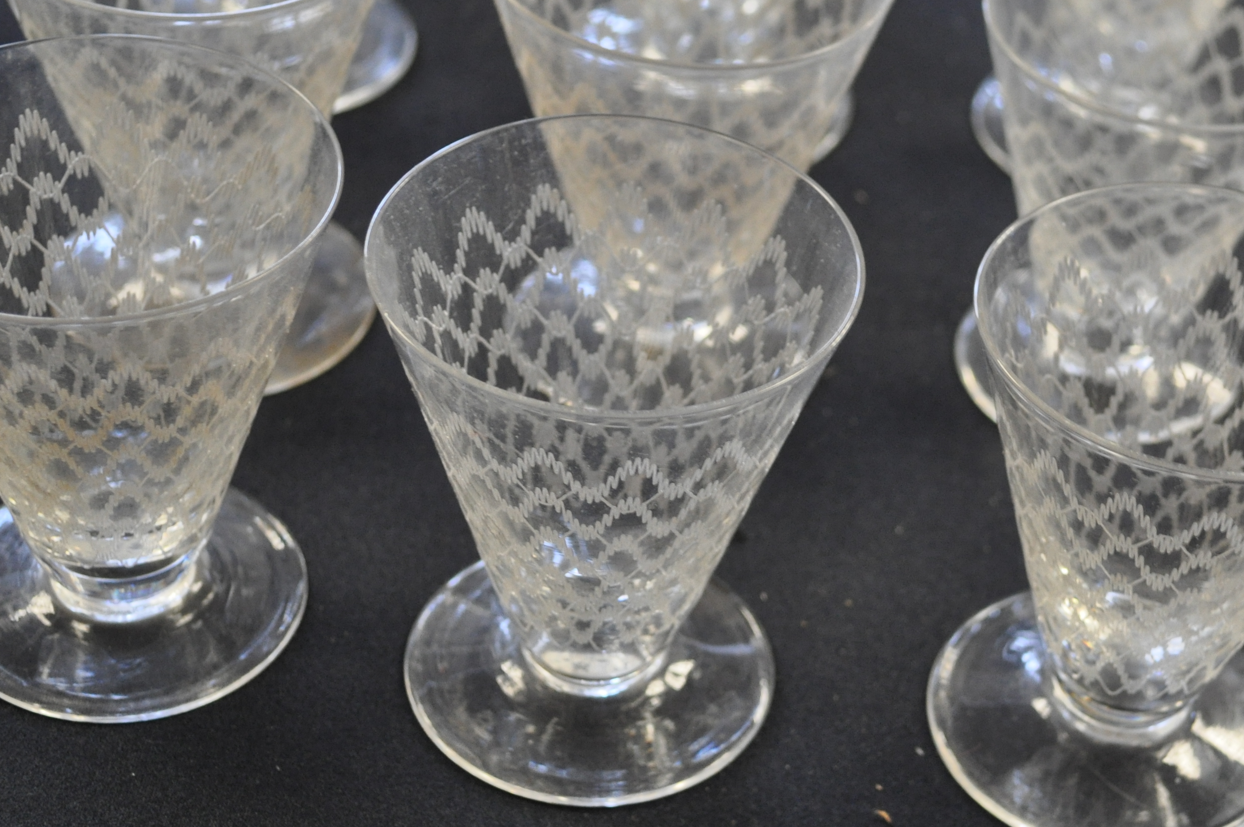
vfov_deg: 15.7
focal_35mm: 87
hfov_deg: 23.3
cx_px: 876
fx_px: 3003
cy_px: 403
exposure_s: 1/40
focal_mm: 34
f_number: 5
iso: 800
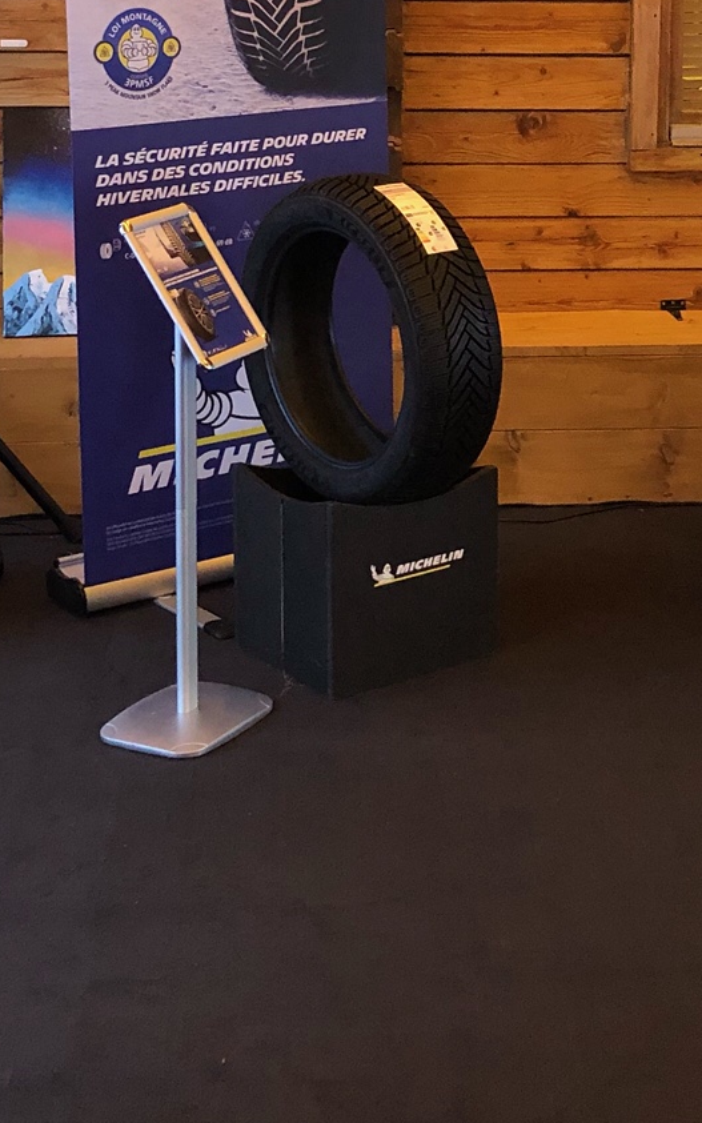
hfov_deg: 18.3
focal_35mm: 71
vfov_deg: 28.0
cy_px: 136
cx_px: 457
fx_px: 2173
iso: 100
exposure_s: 1/13
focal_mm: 3.99
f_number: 1.8
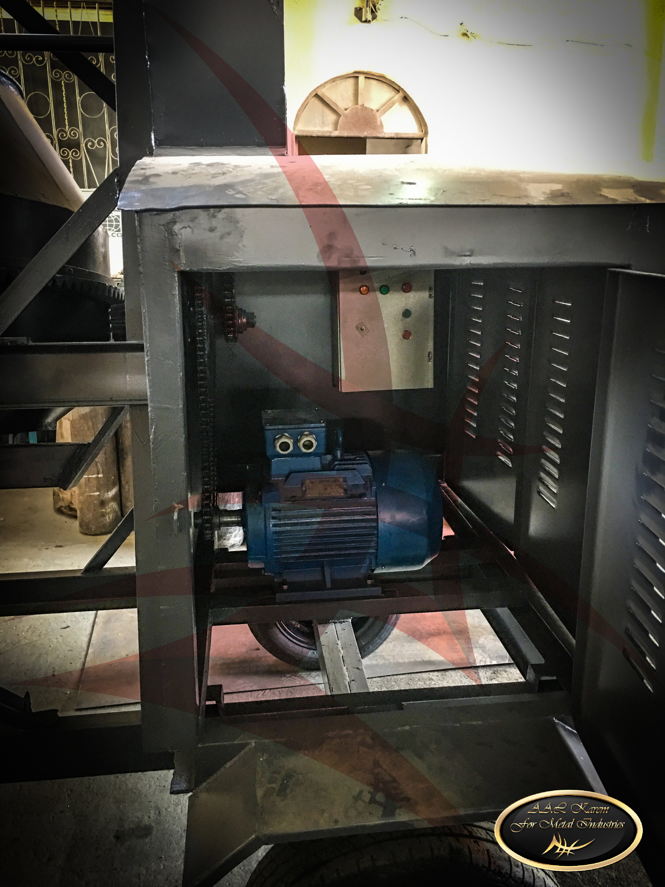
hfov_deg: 48.2
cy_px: 444
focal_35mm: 29
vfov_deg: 61.7
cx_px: 332
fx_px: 743
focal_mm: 4.15
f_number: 2.2
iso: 125
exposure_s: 1/8
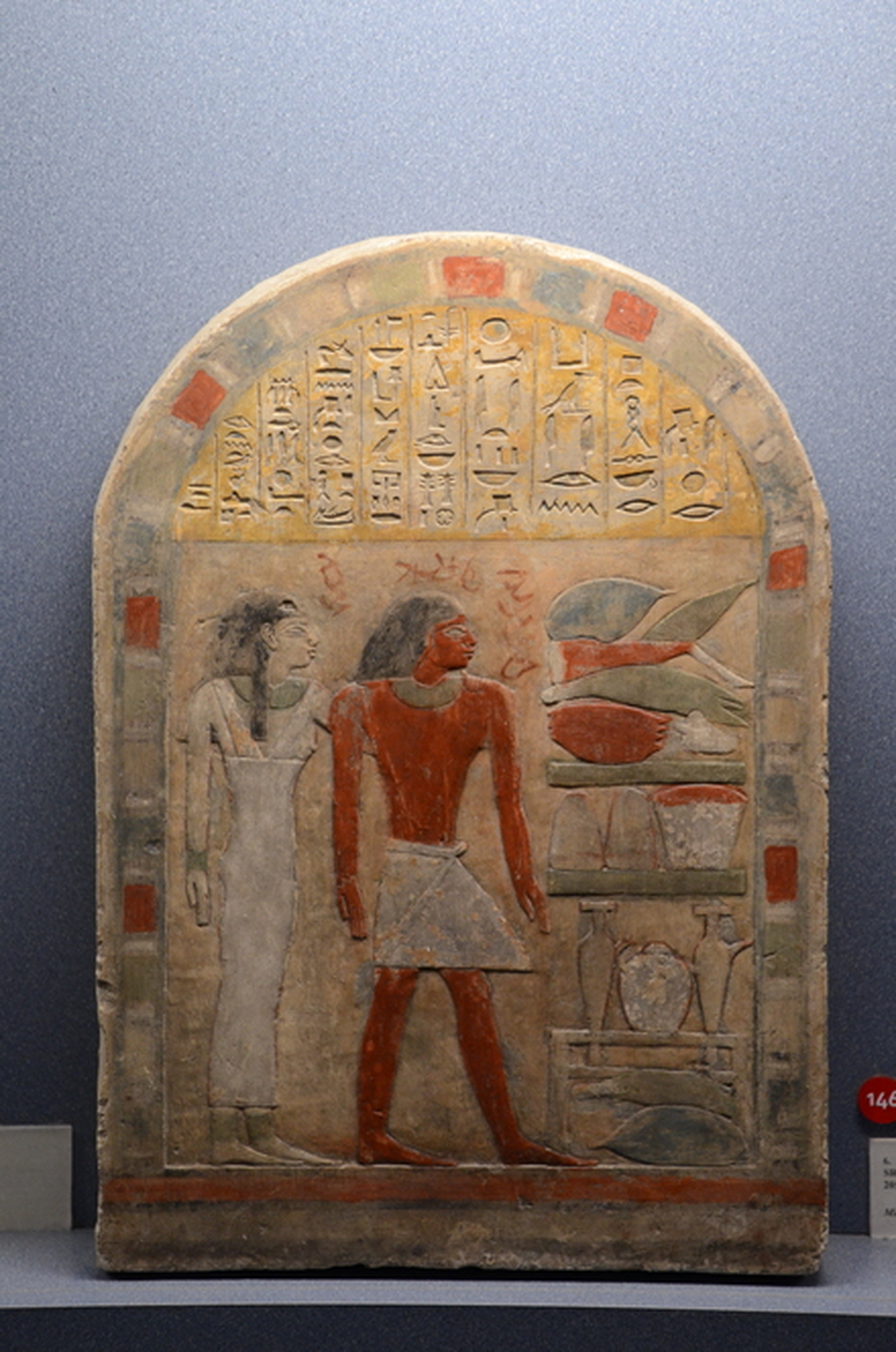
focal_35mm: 78
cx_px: 448
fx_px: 2924
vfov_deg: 26.0
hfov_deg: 17.4
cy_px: 676
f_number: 5
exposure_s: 1/25
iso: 1600
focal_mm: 52
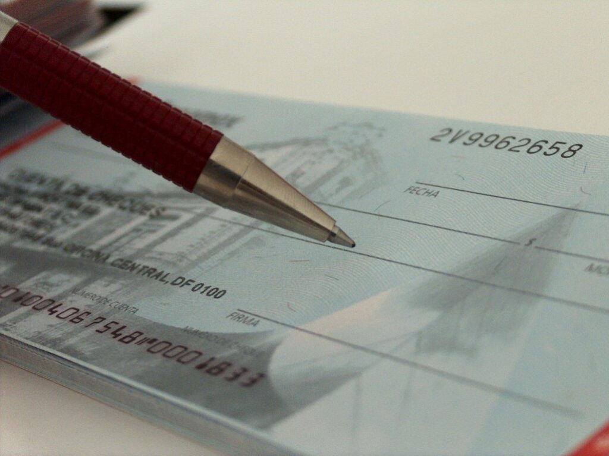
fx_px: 1741
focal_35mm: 99
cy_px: 228
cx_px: 304
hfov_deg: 19.8
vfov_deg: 14.9
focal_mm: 20.29
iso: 200
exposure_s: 1/56.7
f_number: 2.9
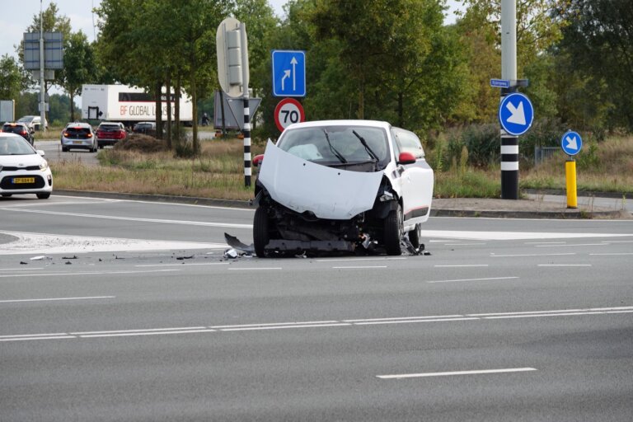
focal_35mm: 159
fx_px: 2796
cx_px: 316
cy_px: 211
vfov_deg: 8.6
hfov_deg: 12.9
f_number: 4
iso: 100
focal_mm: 58.29
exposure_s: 1/320
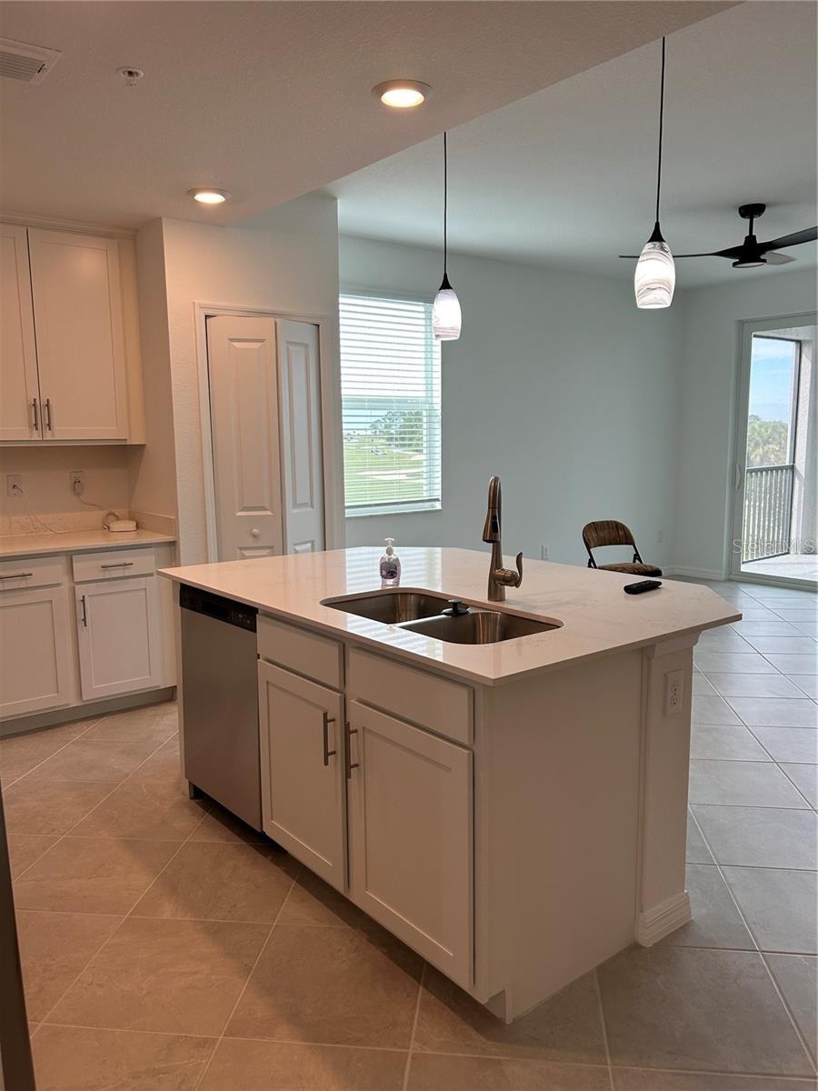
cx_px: 409
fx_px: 819
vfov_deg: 67.3
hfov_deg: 53.1
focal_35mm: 26
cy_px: 546
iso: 40
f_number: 1.5
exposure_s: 1/159
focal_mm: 5.7
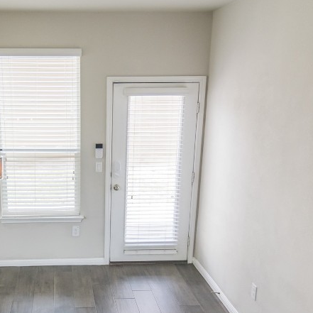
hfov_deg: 40.6
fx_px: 409
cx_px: 75
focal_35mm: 40
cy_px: 209
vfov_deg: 41.3
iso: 450
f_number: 4
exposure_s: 1/250
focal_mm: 12
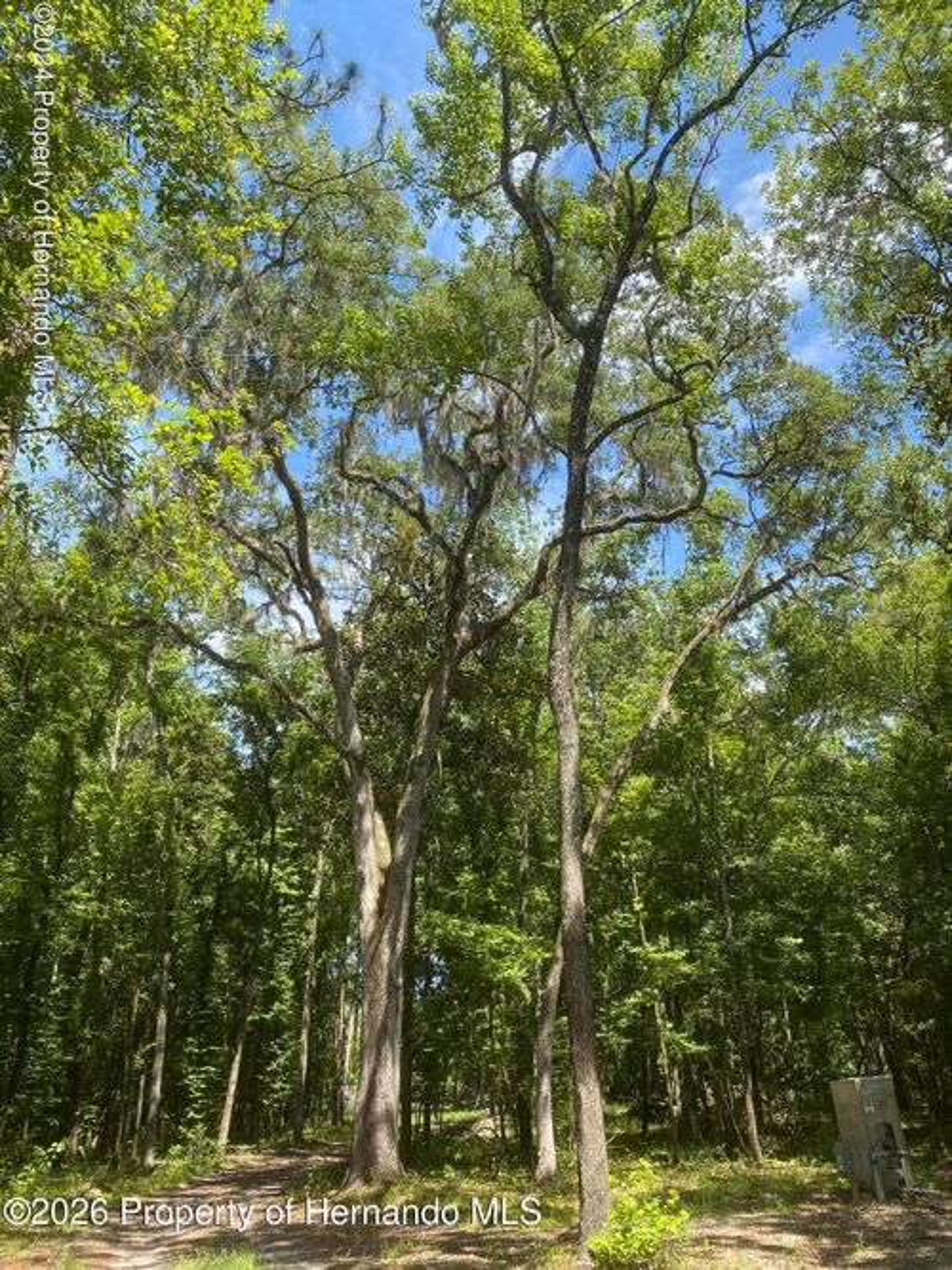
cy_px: 635
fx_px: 954
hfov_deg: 53.0
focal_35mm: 26
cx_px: 476
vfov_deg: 67.3
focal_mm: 4.25
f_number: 1.8
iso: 32
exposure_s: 1/752
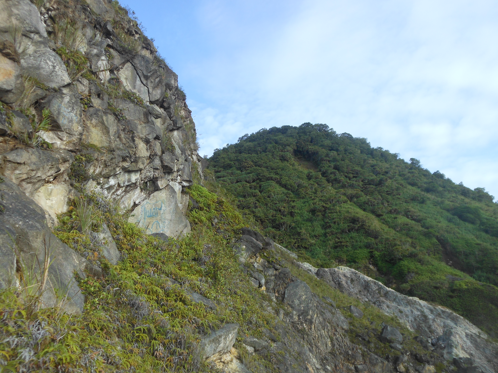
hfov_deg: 58.3
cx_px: 244
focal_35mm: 31
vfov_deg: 45.4
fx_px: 446
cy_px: 188
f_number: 3.3
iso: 80
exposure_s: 1/320
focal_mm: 5.2
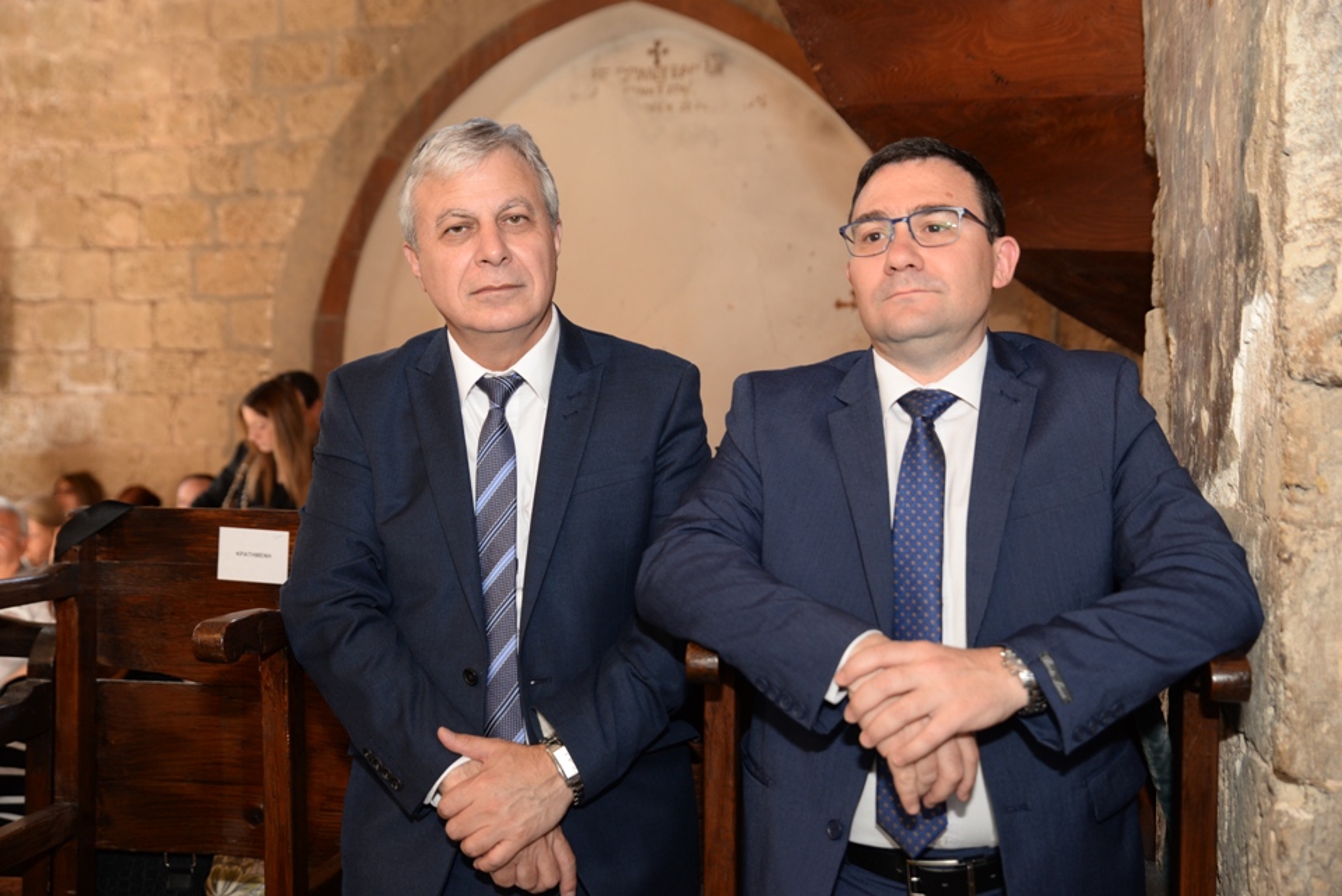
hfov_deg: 50.7
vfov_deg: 35.1
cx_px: 671
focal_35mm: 38
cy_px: 448
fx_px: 1417
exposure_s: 1/40
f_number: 4.5
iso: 400
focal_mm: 38
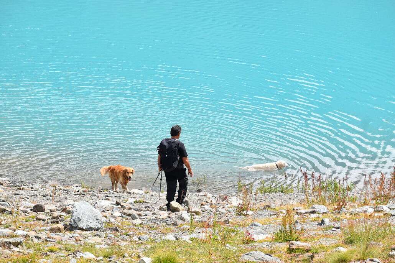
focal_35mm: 147
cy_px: 132
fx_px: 1612
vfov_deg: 9.3
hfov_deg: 14.0
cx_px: 198
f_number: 9
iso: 100
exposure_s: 1/320
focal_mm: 98
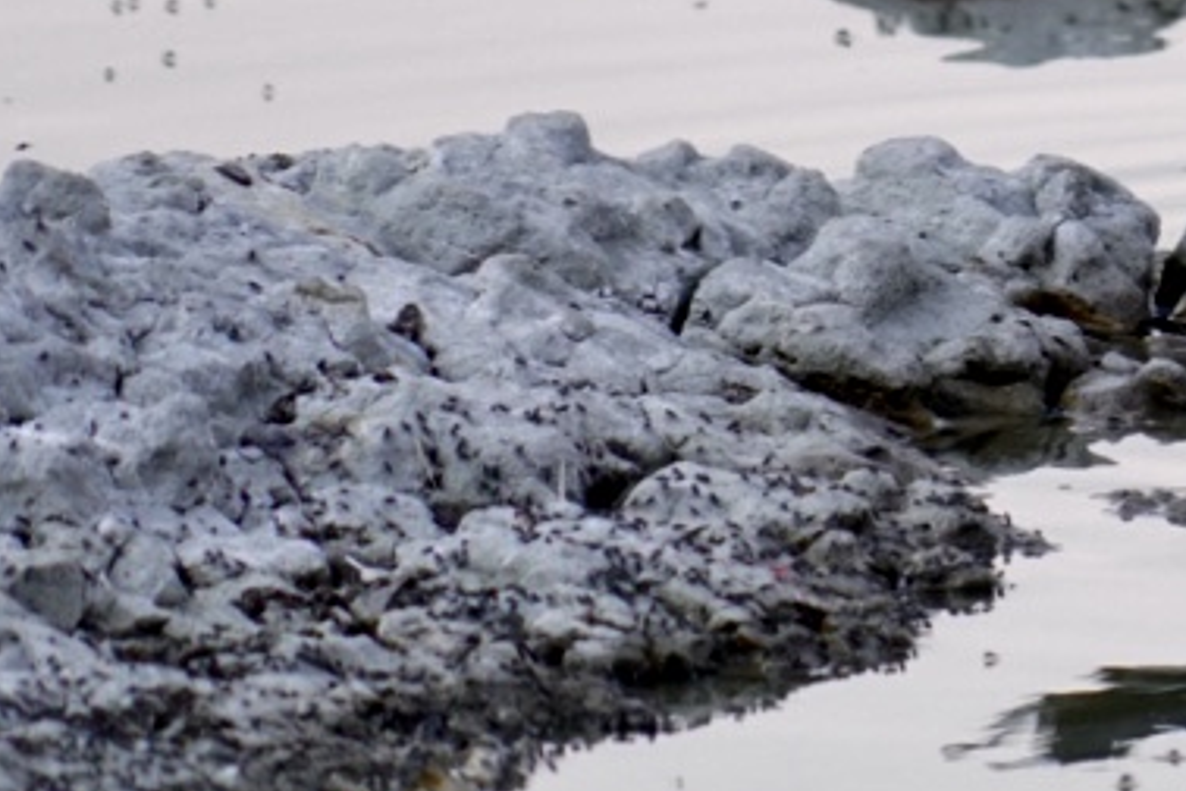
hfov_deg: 2.0
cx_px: 1967
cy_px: 122
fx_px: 33864
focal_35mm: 1028
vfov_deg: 1.3
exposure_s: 1/1000
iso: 1250
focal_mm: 240
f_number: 6.3
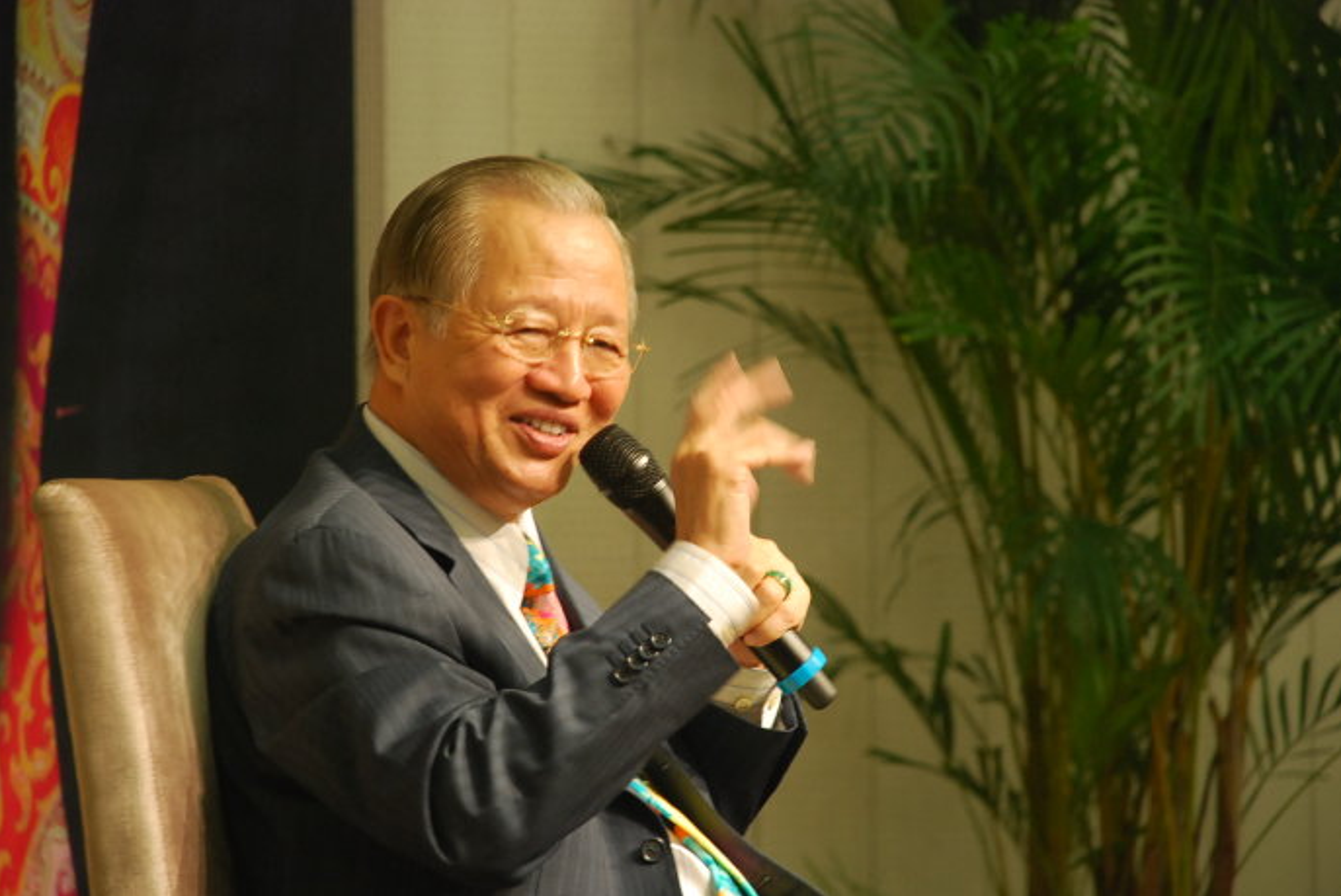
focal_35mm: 204
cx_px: 670
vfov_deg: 6.8
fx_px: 7585
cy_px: 448
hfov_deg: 10.1
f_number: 5.6
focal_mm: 135
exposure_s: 1/50
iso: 800
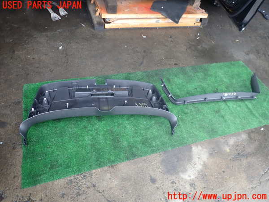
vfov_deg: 54.9
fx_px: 194
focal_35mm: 25
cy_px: 101
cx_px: 134
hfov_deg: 69.4
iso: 100
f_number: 2
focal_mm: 4.5
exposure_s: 1/160
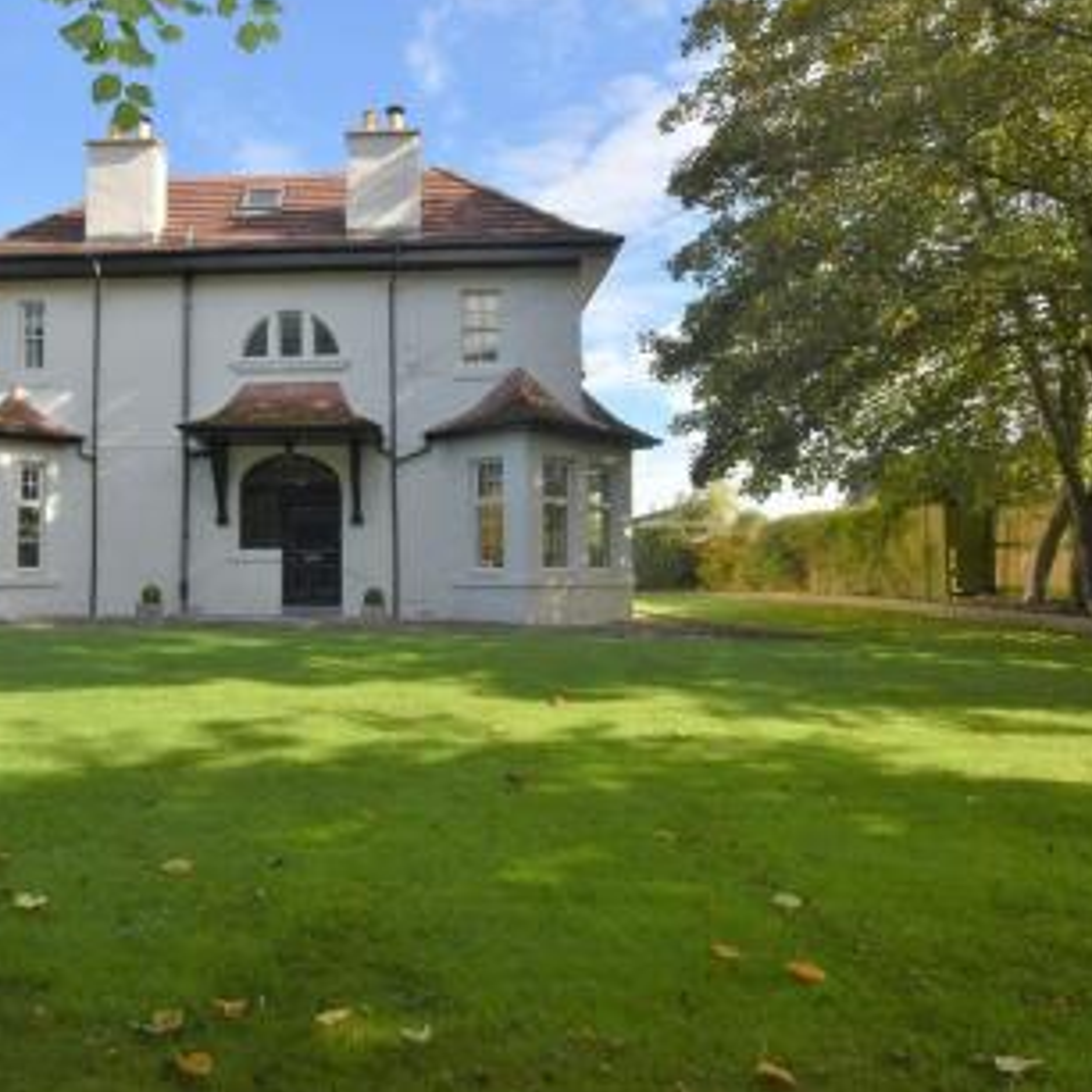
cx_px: 360
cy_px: 534
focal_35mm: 34
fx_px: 1201
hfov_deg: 48.0
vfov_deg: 48.9
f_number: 8
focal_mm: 17
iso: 100
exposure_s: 1/200
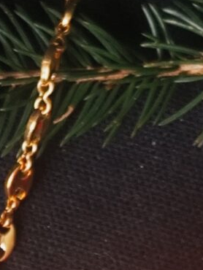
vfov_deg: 6.2
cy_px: 323
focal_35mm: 318
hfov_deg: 4.6
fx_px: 2484
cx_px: -192
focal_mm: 6.19
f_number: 1.65
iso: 125
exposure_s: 1/25
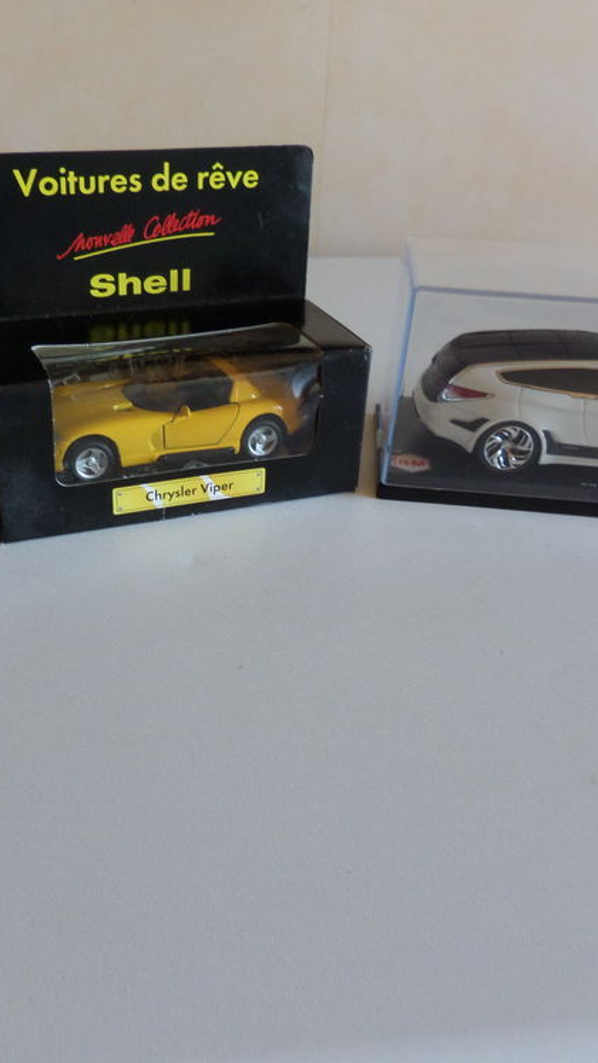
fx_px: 987
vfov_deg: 56.6
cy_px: 532
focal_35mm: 35
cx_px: 243
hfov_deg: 33.6
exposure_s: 1/20
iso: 200
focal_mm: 4.3
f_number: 3.1
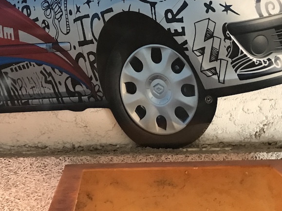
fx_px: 472
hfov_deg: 33.2
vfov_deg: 24.2
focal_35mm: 58
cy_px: 4
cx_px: 117
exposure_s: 1/4
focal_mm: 3.99
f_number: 1.8
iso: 100
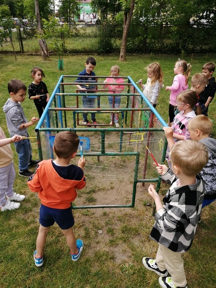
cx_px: 108
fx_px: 225
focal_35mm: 27
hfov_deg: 51.4
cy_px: 144
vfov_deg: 65.3
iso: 50
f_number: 1.8
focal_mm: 3.95
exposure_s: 1/640
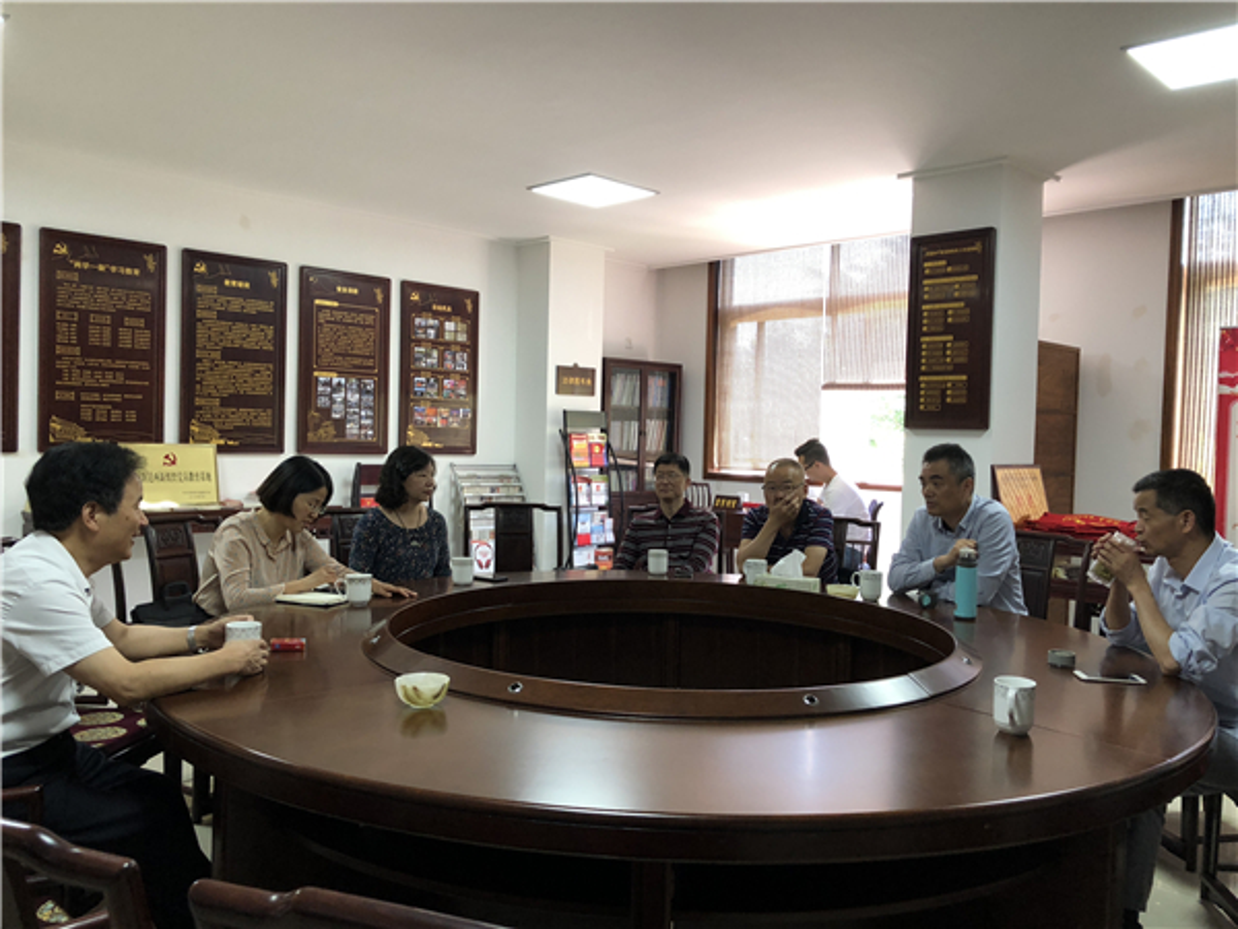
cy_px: 464
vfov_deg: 49.7
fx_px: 1001
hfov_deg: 63.4
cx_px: 619
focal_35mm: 28
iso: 40
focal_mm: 4
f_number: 1.8
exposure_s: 1/24
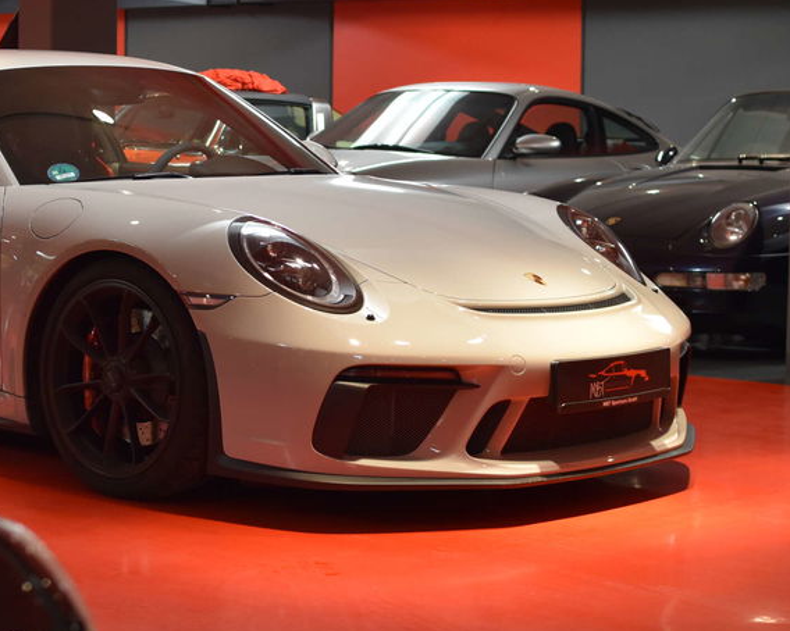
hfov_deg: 21.3
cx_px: 147
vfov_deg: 17.3
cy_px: 247
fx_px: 2077
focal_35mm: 89
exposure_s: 1/60
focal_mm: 35
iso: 800
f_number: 3.5
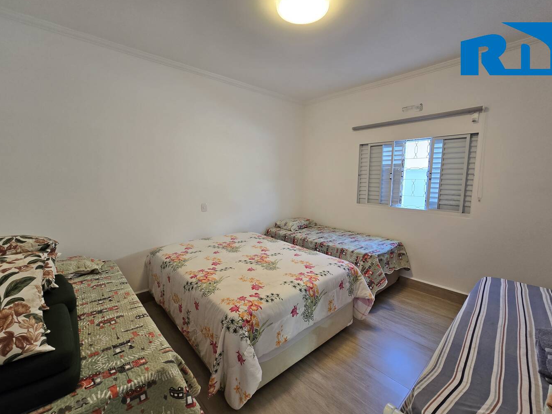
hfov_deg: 102.0
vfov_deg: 85.7
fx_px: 223
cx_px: 289
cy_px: 211
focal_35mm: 14
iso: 125
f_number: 2.2
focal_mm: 2.2
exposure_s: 1/60
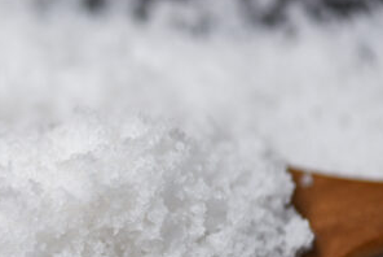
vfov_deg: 5.6
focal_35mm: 247
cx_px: -19
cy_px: 212
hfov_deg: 8.3
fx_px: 2630
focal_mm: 105
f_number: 4
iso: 400
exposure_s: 1/1000
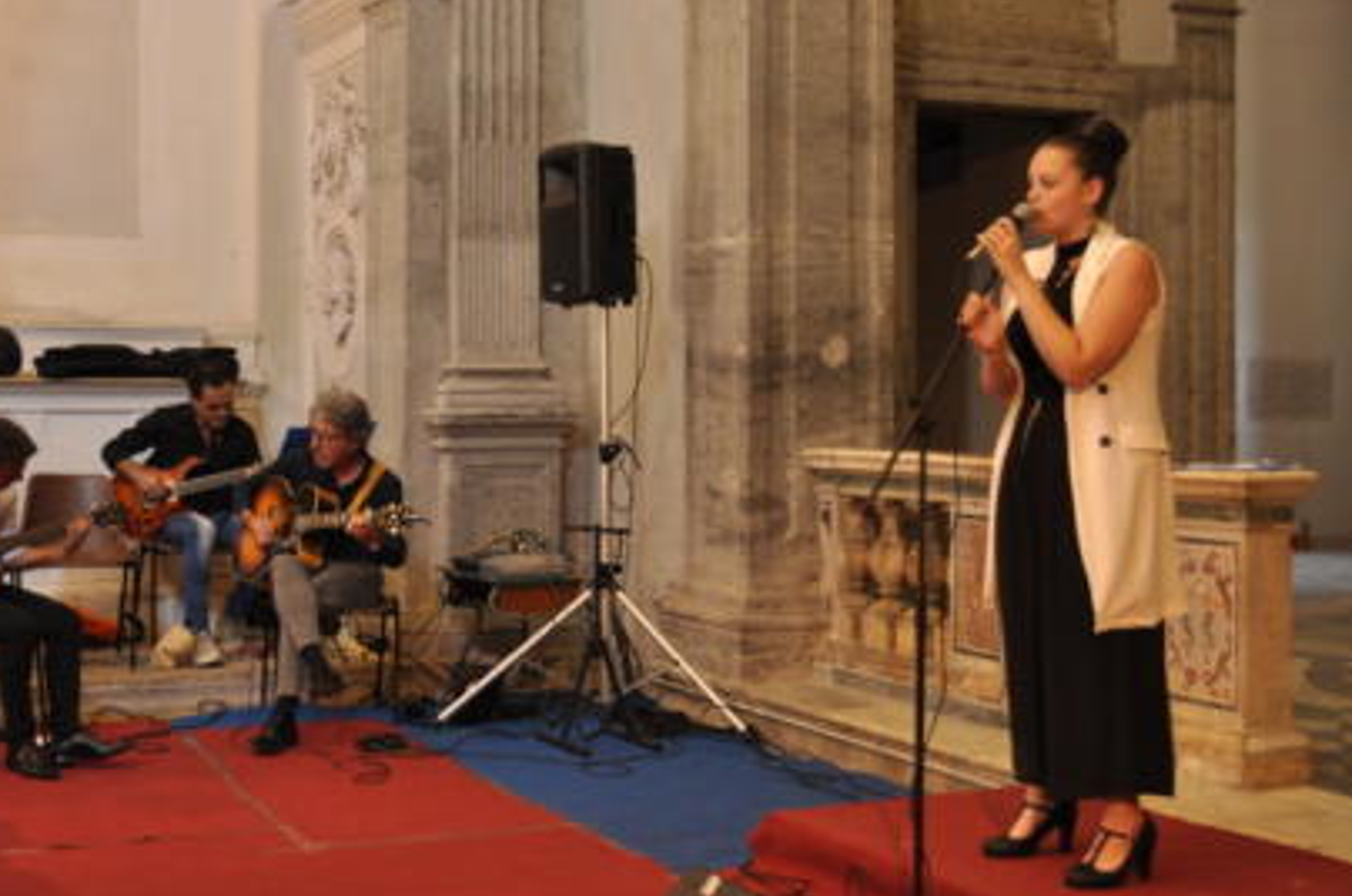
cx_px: 525
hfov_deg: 38.1
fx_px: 1950
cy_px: 361
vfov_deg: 25.9
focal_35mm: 52
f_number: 4.5
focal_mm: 28
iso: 320
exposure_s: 1/8
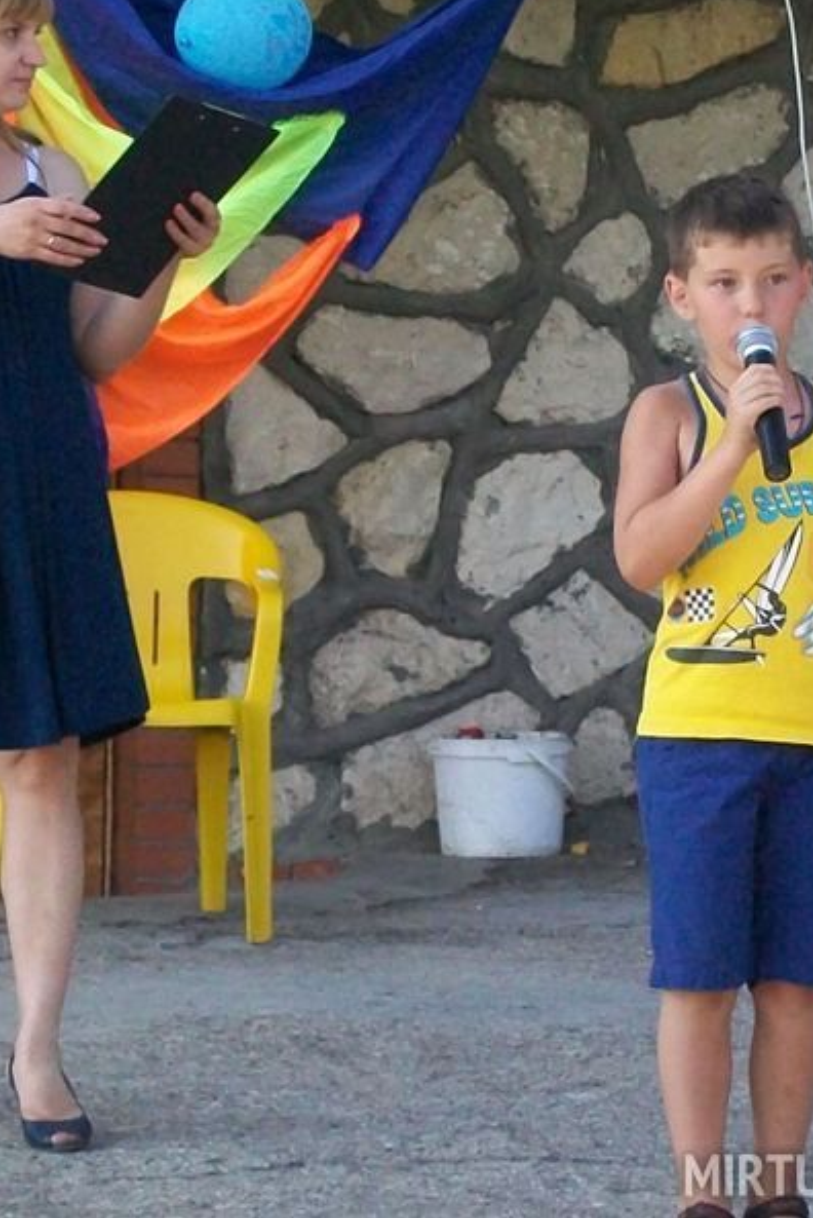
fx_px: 3891
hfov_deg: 11.9
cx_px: 228
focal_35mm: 115
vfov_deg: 17.8
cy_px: 606
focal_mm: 14.7
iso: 182
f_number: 4.3
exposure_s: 1/250
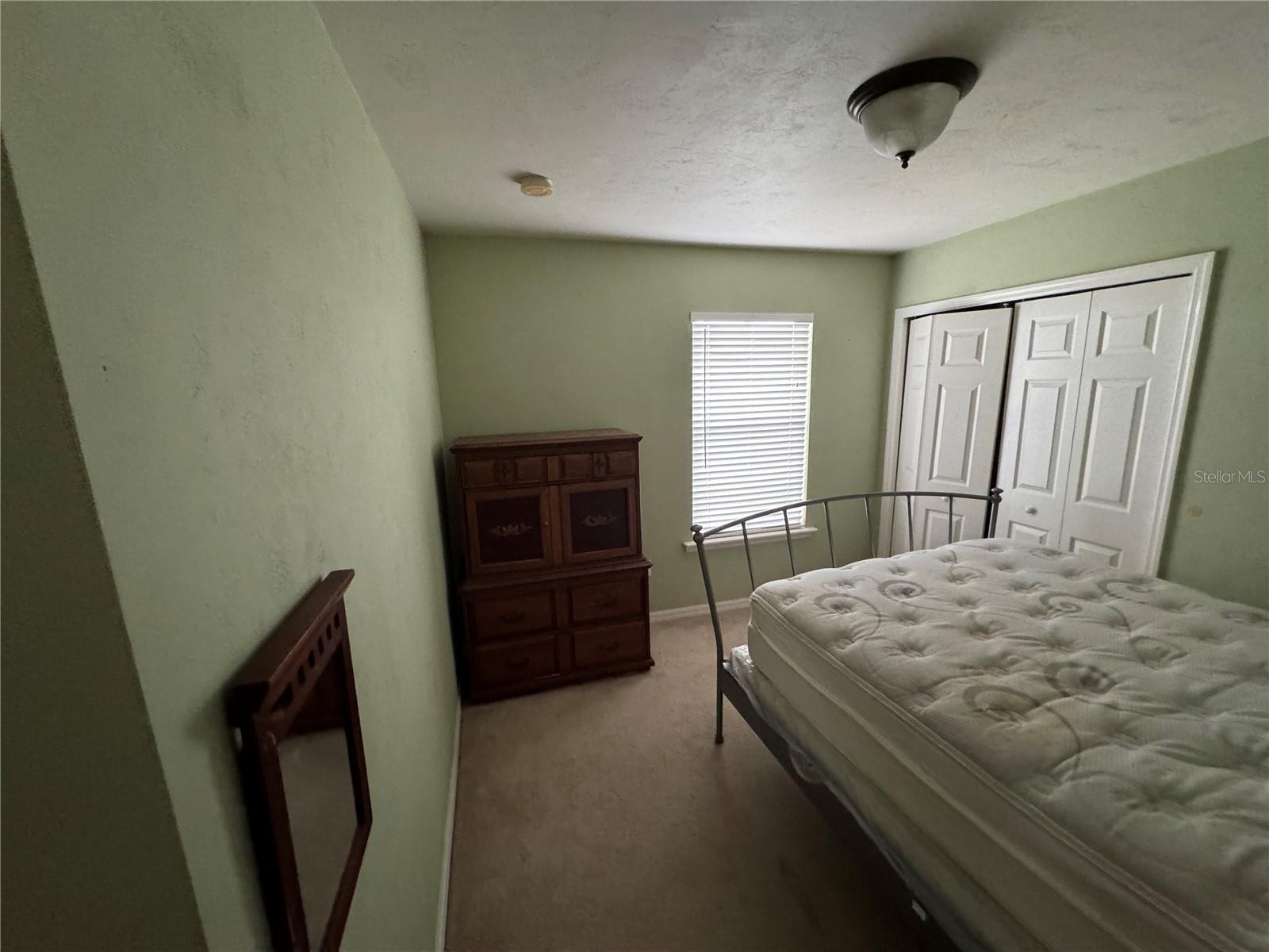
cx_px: 634
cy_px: 476
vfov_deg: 85.7
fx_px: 513
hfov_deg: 102.1
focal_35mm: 14
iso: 800
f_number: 2.2
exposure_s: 1/60
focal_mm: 2.22
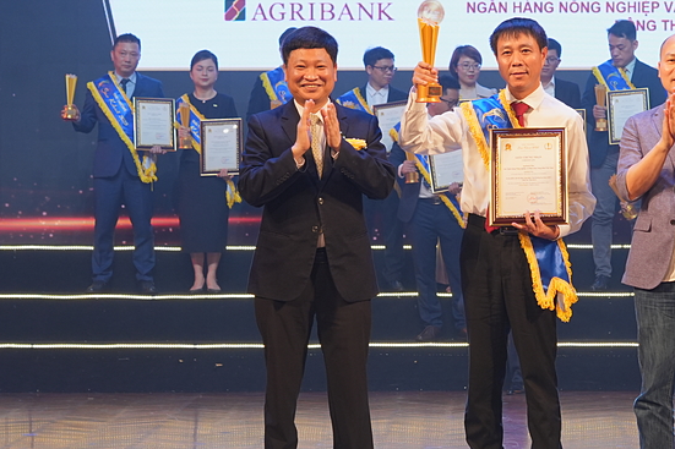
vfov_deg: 8.1
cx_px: 481
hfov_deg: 12.1
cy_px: 117
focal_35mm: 170
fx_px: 3186
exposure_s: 1/160
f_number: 6.3
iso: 1000
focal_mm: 78
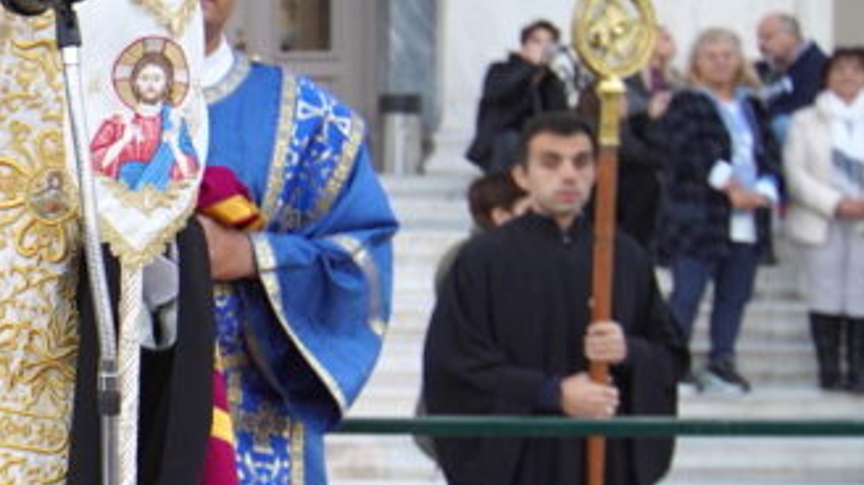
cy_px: 244
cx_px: -300
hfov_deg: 24.9
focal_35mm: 72
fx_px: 1648
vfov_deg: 16.7
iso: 400
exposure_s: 1/125
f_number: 2.8
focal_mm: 22
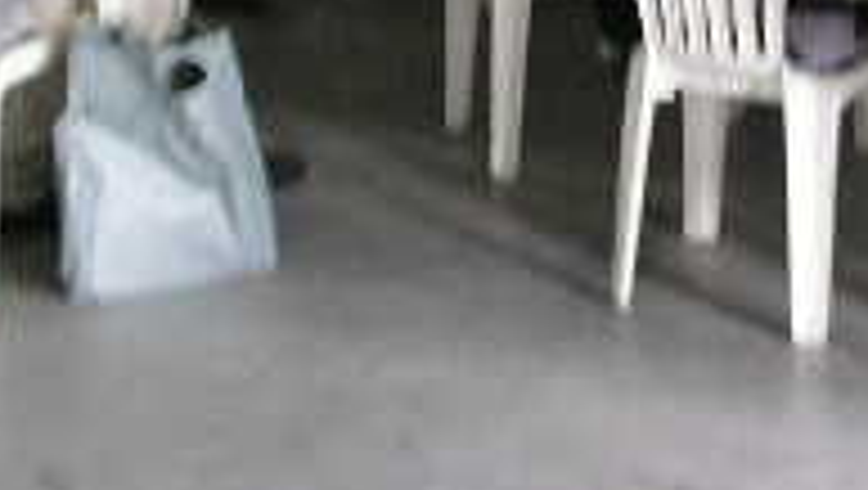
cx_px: 819
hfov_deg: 15.4
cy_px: -414
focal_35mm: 137
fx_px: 3156
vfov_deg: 8.5
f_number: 2.8
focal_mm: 7.8
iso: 200
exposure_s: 1/10
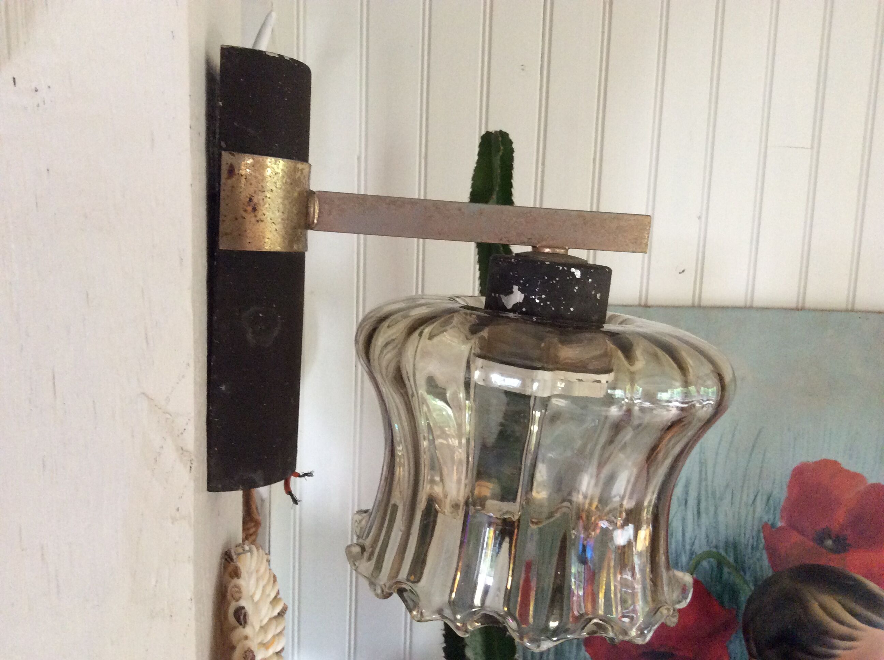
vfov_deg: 44.1
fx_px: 816
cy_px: 330
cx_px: 442
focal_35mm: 32
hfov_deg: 56.9
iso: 200
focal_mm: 3.3
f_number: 2.4
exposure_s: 1/25
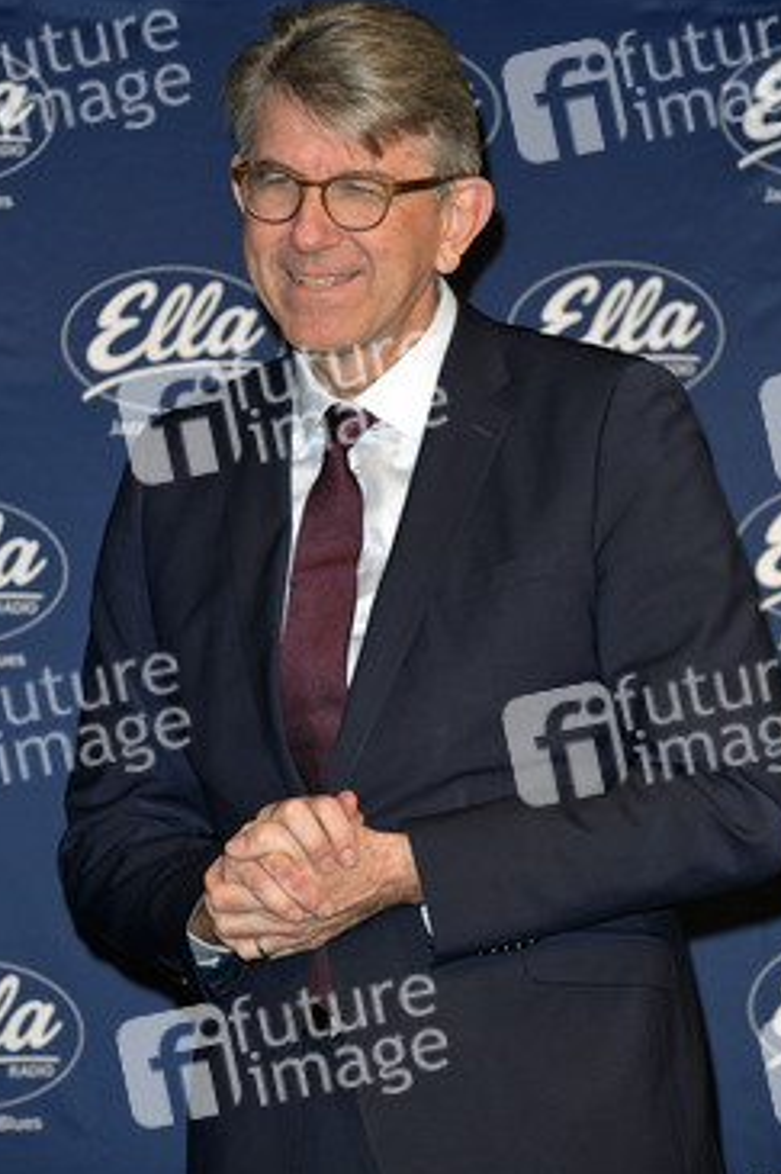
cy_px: 569
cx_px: 376
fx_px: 4820
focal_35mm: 148
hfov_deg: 9.3
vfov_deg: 13.9
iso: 2000
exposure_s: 1/250
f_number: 6.3
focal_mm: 135
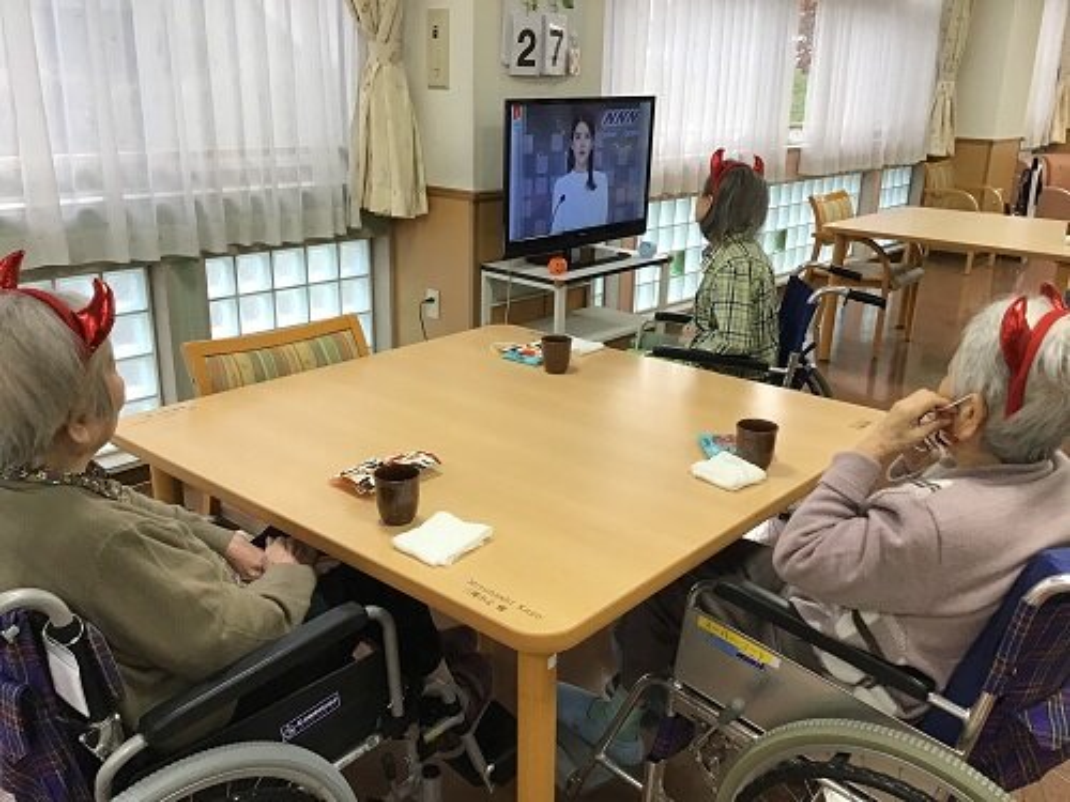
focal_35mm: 31
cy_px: 401
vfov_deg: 45.4
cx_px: 535
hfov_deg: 58.4
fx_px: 958
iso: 32
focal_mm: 3.3
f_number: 2.4
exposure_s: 1/30
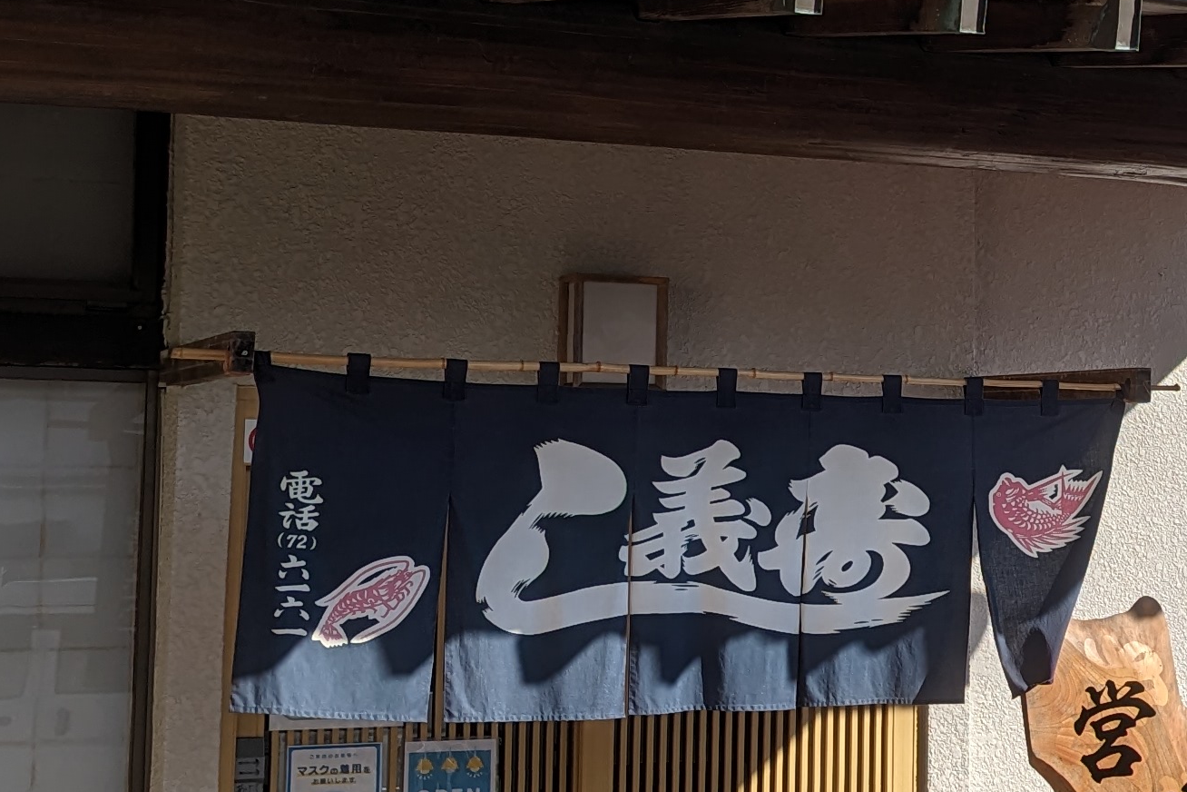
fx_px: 2572
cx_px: 1267
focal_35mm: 78
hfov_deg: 24.4
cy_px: 306
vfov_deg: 17.5
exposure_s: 1/2410
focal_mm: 6.81
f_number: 1.85
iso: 43
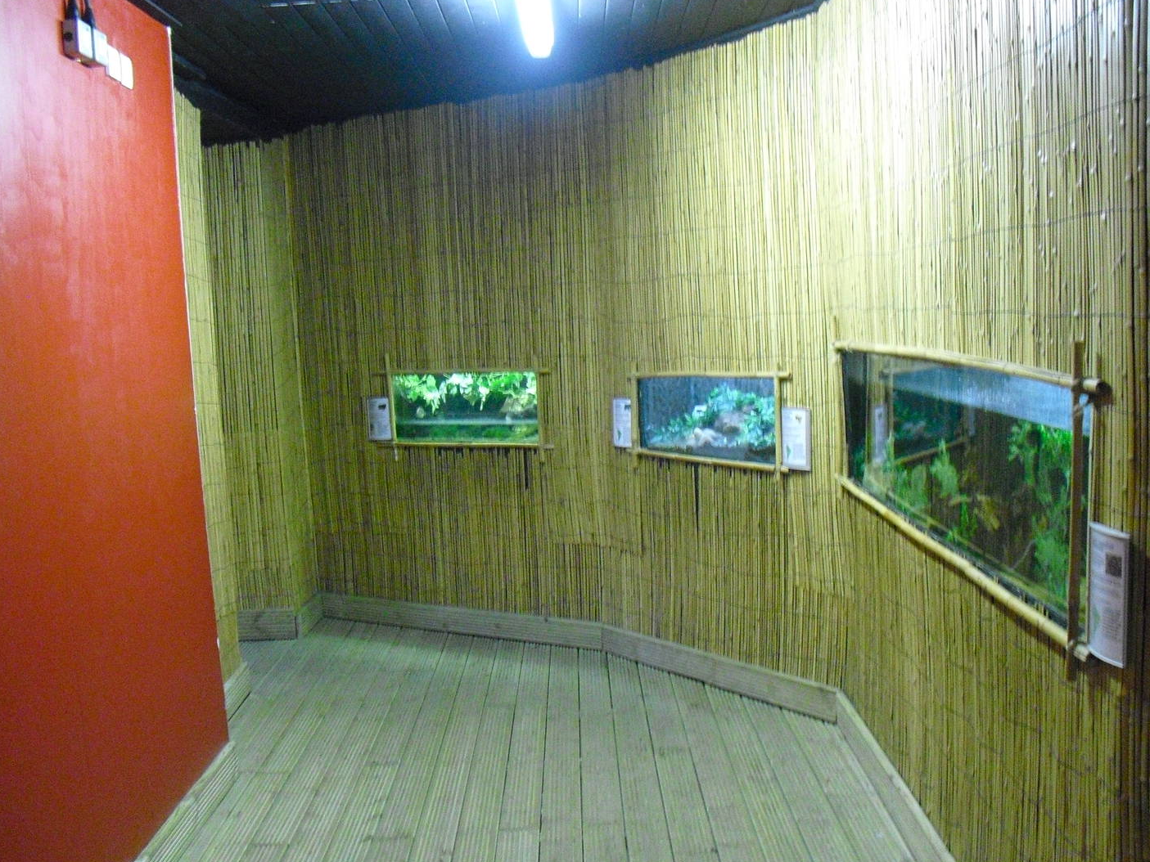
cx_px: 587
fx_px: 1362
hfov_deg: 45.8
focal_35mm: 41
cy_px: 473
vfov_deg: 35.1
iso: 800
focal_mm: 6.3
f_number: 3.1
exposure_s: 1/20
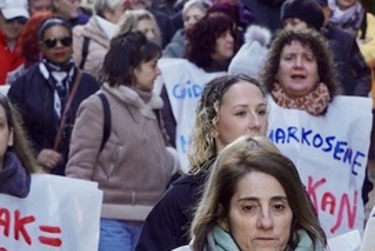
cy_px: 284
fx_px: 3337
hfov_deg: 6.4
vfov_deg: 4.3
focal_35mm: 320
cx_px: 181
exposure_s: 1/50
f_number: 7.1
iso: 500
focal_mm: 80
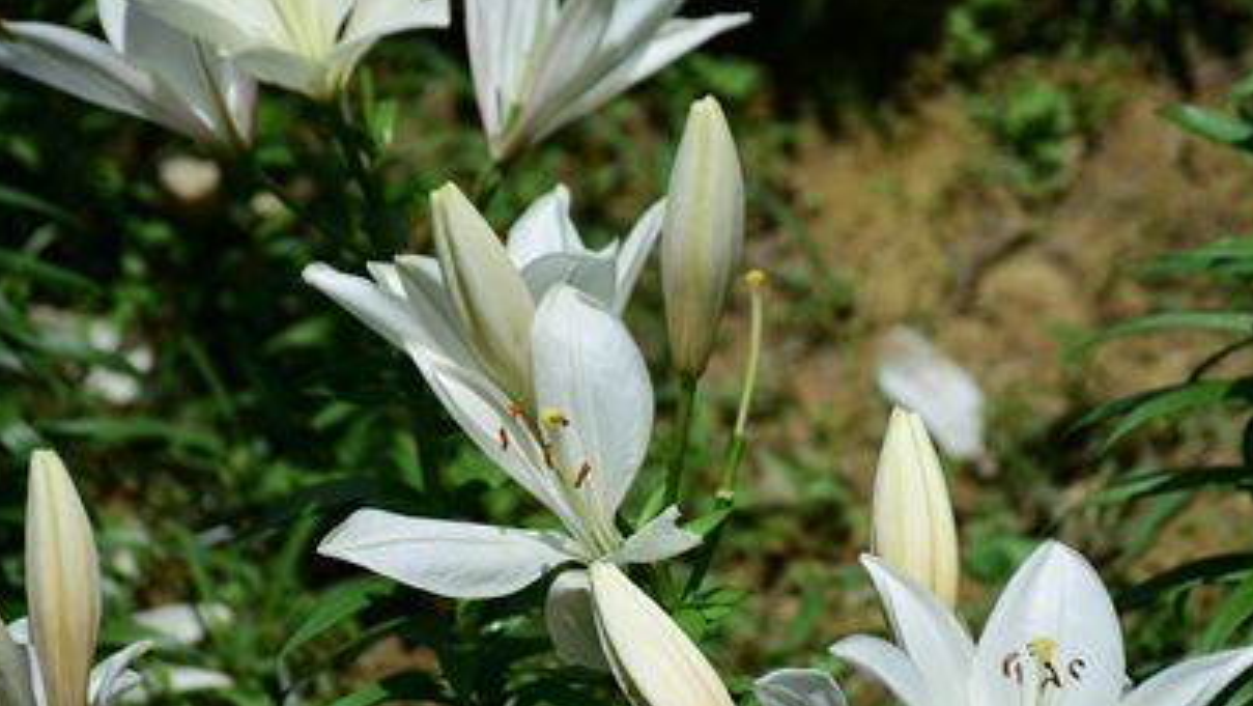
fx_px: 9073
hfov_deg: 7.9
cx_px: 765
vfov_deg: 4.5
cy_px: 364
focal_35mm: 273
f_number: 5.6
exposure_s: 1/1000
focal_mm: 140
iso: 100
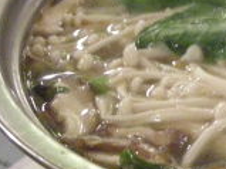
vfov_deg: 10.4
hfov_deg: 12.8
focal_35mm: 143
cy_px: 58
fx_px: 933
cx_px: 380
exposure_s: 1/5.7
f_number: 2.8
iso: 800
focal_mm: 5.7
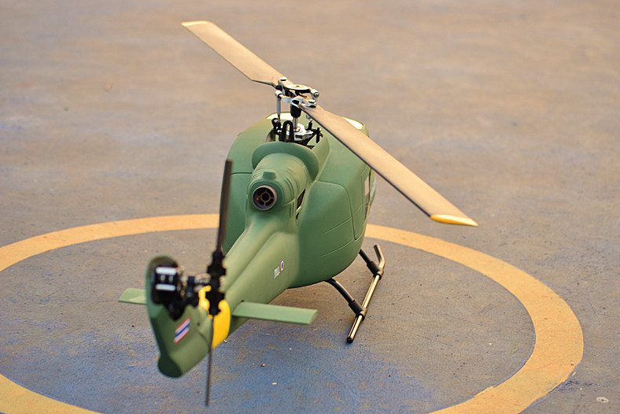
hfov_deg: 24.3
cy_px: 207
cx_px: 314
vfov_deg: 16.4
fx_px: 1439
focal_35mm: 84
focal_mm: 55
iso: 100
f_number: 5.6
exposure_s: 1/50
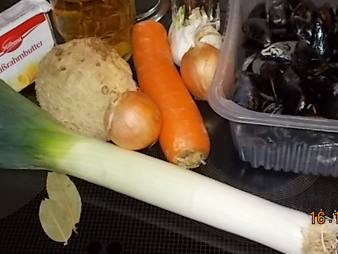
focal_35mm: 62
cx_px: 176
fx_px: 606
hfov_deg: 31.2
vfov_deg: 23.5
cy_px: 81
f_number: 4.2
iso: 200
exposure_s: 1/30
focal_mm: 7.9
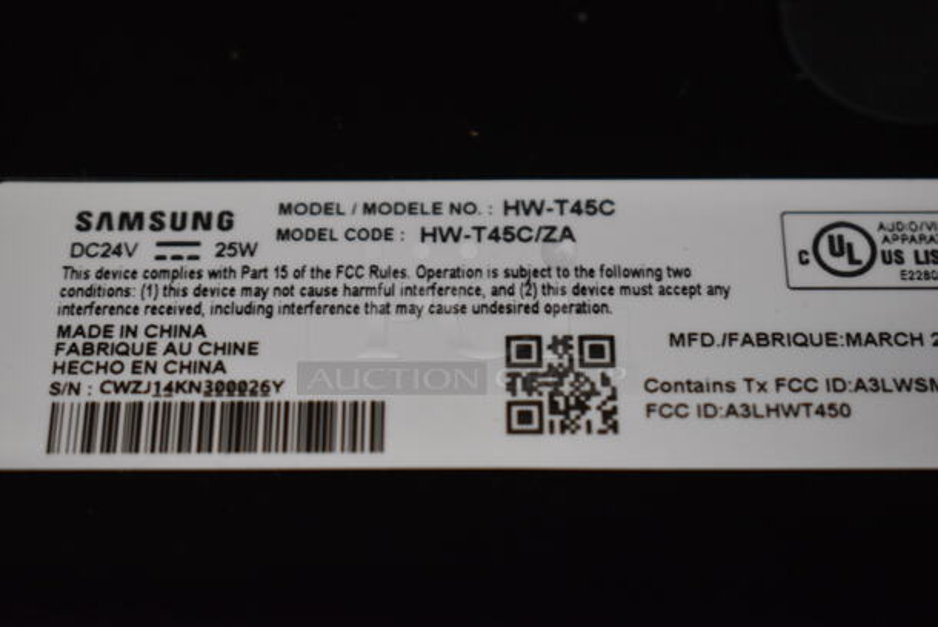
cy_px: 314
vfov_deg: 19.0
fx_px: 1878
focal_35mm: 72
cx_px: 469
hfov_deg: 28.0
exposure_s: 1/60
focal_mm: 48
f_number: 5.3
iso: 1100
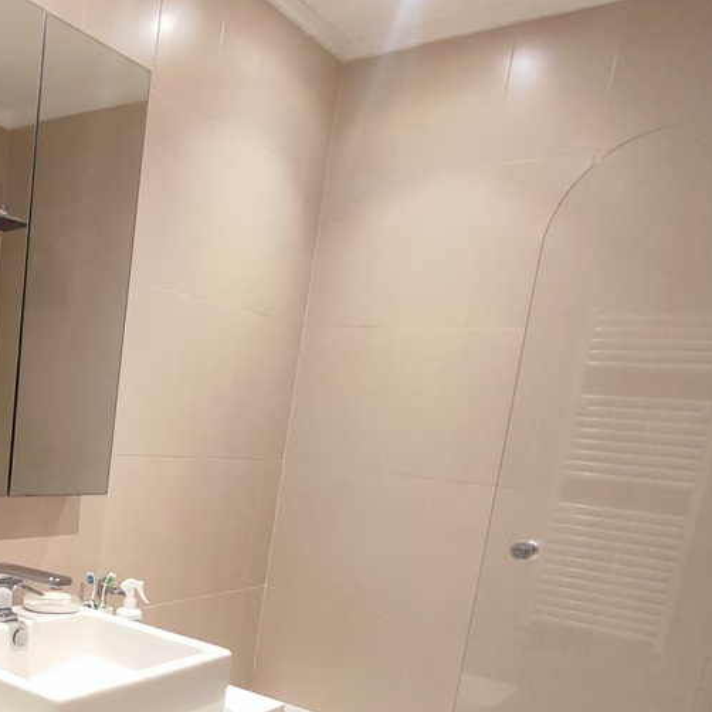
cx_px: 47
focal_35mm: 36
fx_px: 838
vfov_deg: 43.0
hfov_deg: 41.6
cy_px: 611
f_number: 2.2
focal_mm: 1.65
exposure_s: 1/50
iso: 297
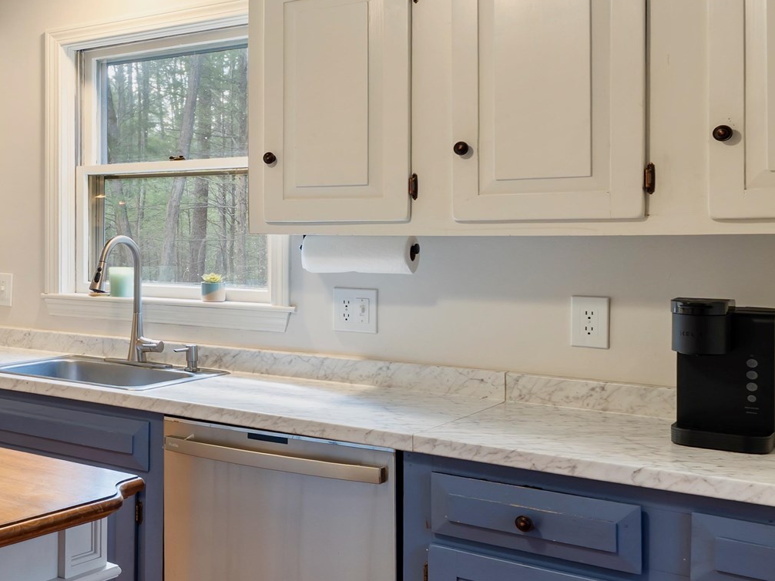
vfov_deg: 30.8
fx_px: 1052
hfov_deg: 33.2
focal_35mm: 47
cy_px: 236
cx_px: -149
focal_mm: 16
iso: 100
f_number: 8
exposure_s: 1
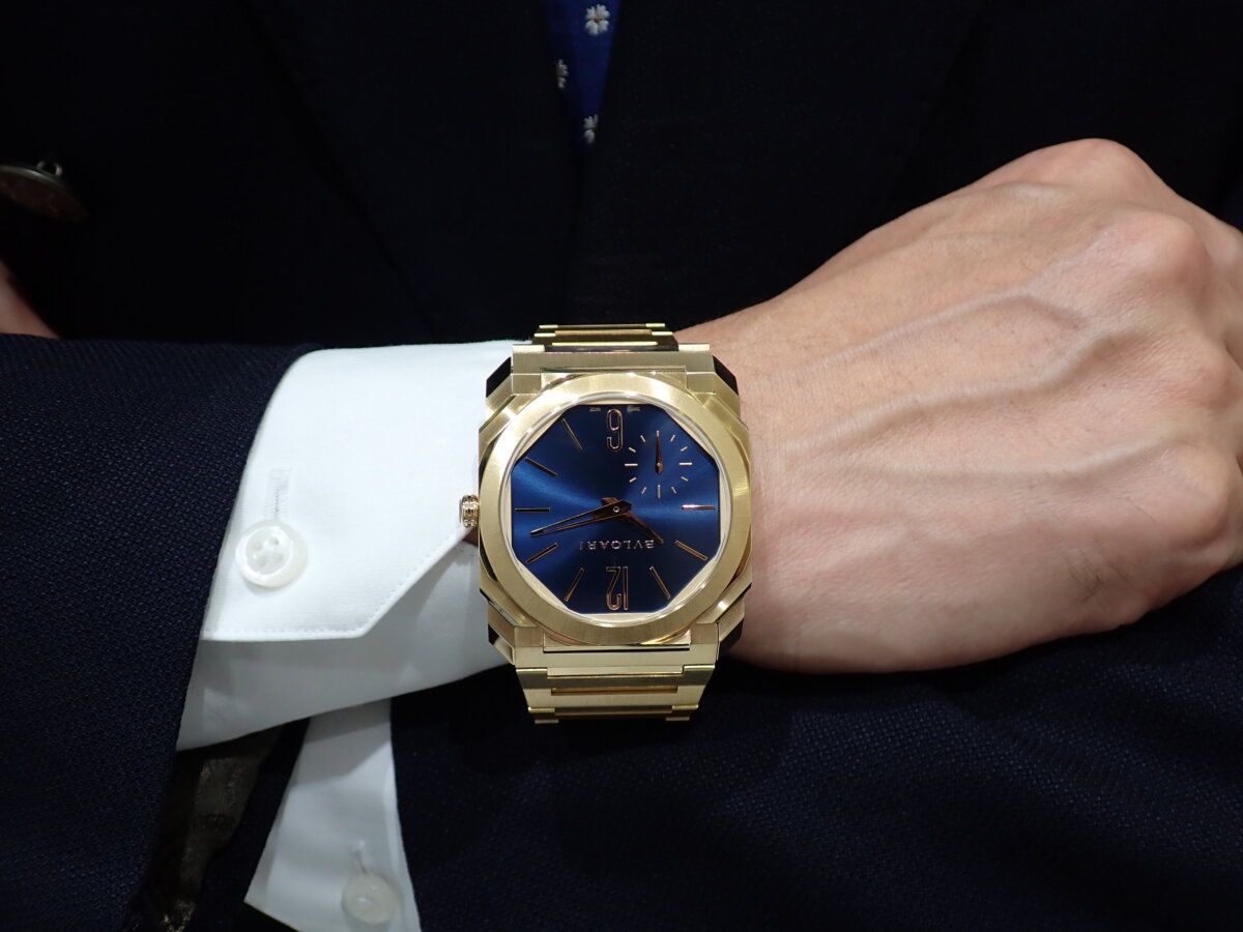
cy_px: 466
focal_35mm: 36
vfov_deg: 39.7
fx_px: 1293
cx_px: 622
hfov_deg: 51.4
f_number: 2.5
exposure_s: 1/80
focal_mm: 6.37
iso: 200
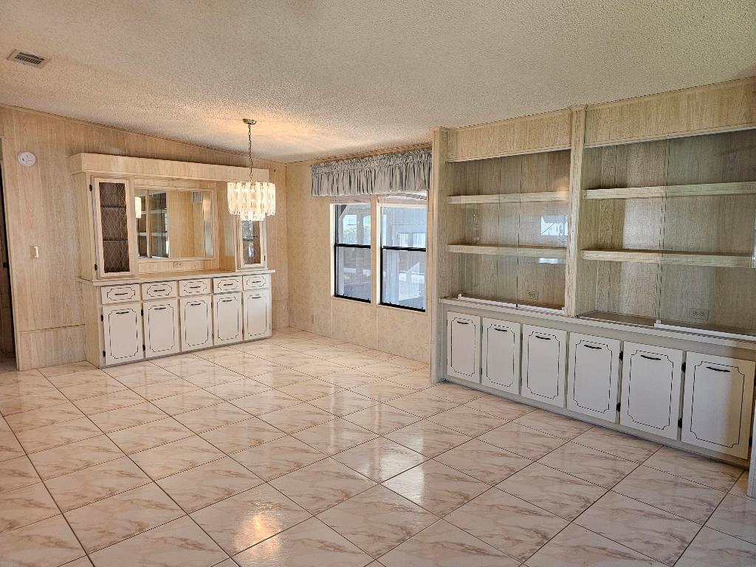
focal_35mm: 23
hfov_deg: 73.9
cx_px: 378
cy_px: 284
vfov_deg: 58.9
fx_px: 502
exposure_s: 1/120
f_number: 1.7
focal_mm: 6.3
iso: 320
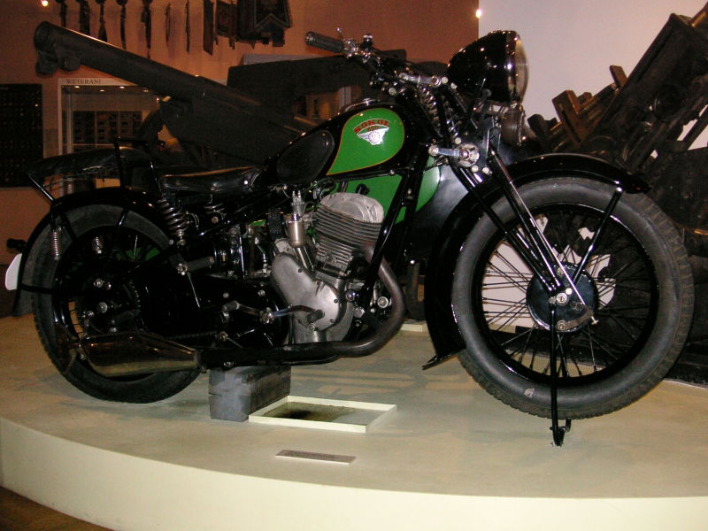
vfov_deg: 38.7
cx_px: 354
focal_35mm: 37
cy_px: 266
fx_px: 757
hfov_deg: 50.1
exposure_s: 1/45
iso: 160
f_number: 2.8
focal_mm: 6.1
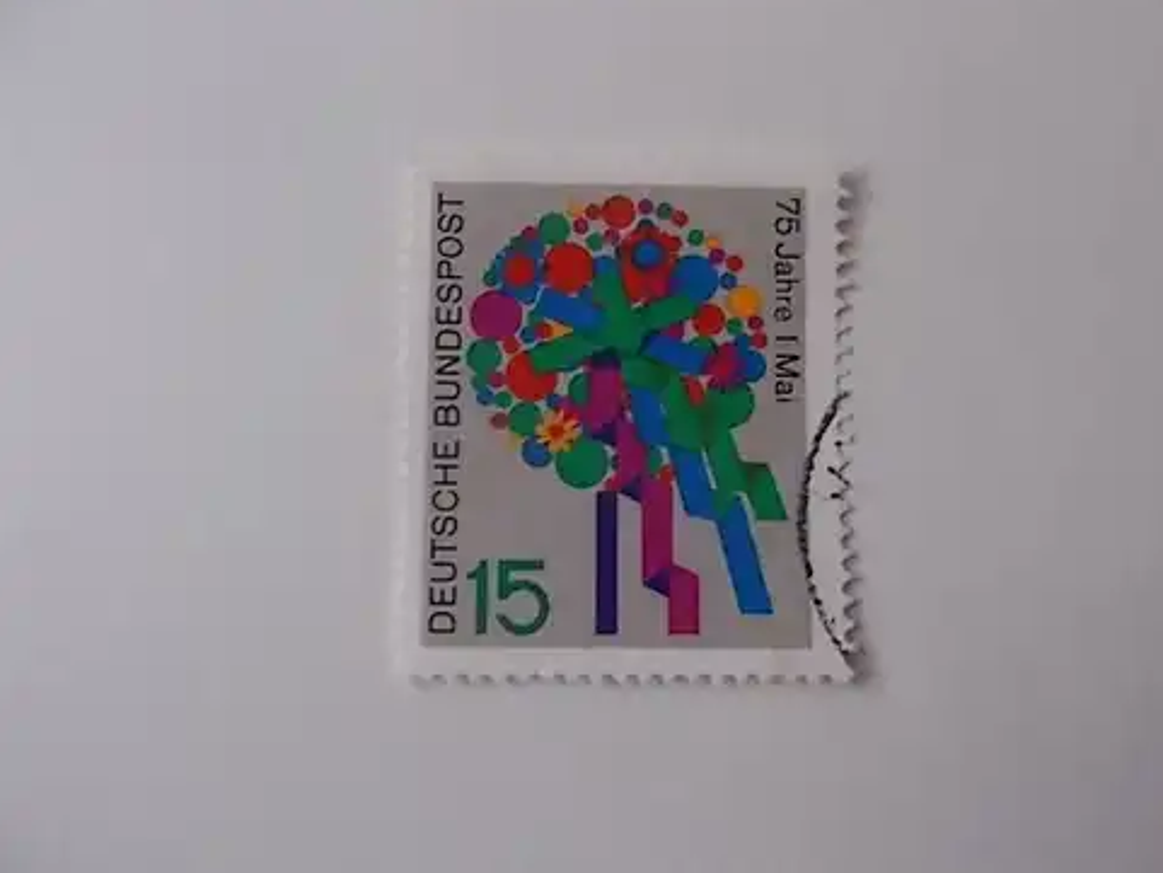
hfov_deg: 65.3
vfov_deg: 51.4
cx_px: 597
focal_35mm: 27
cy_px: 422
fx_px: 907
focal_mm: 4.6
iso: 200
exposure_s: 1/13
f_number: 3.2
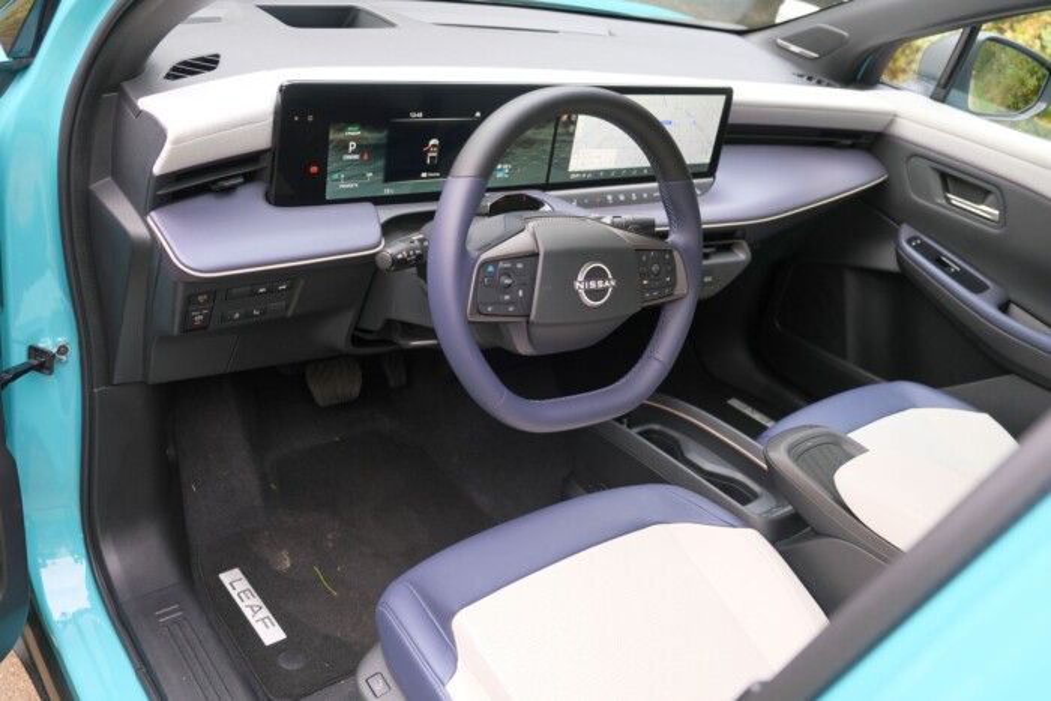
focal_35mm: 31
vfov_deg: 42.3
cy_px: 350
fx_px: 905
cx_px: 526
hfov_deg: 60.3
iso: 400
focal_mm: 20.5
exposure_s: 1/100
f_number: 3.2
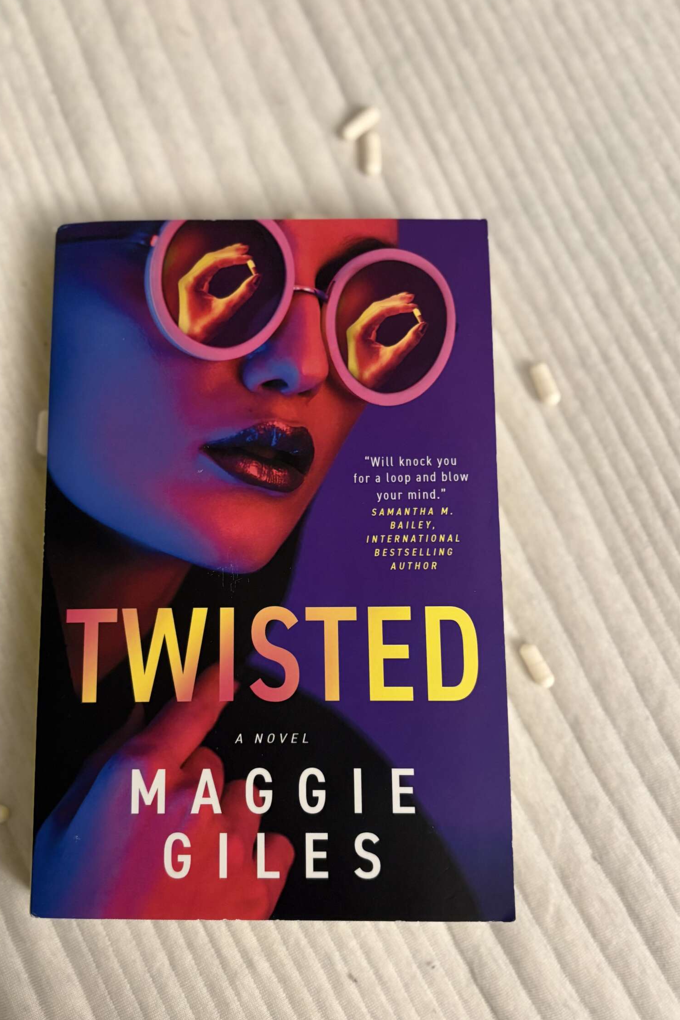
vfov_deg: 60.2
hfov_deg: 42.2
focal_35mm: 31
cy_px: 541
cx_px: 279
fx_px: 878
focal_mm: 5.96
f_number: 1.6
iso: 250
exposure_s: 1/40
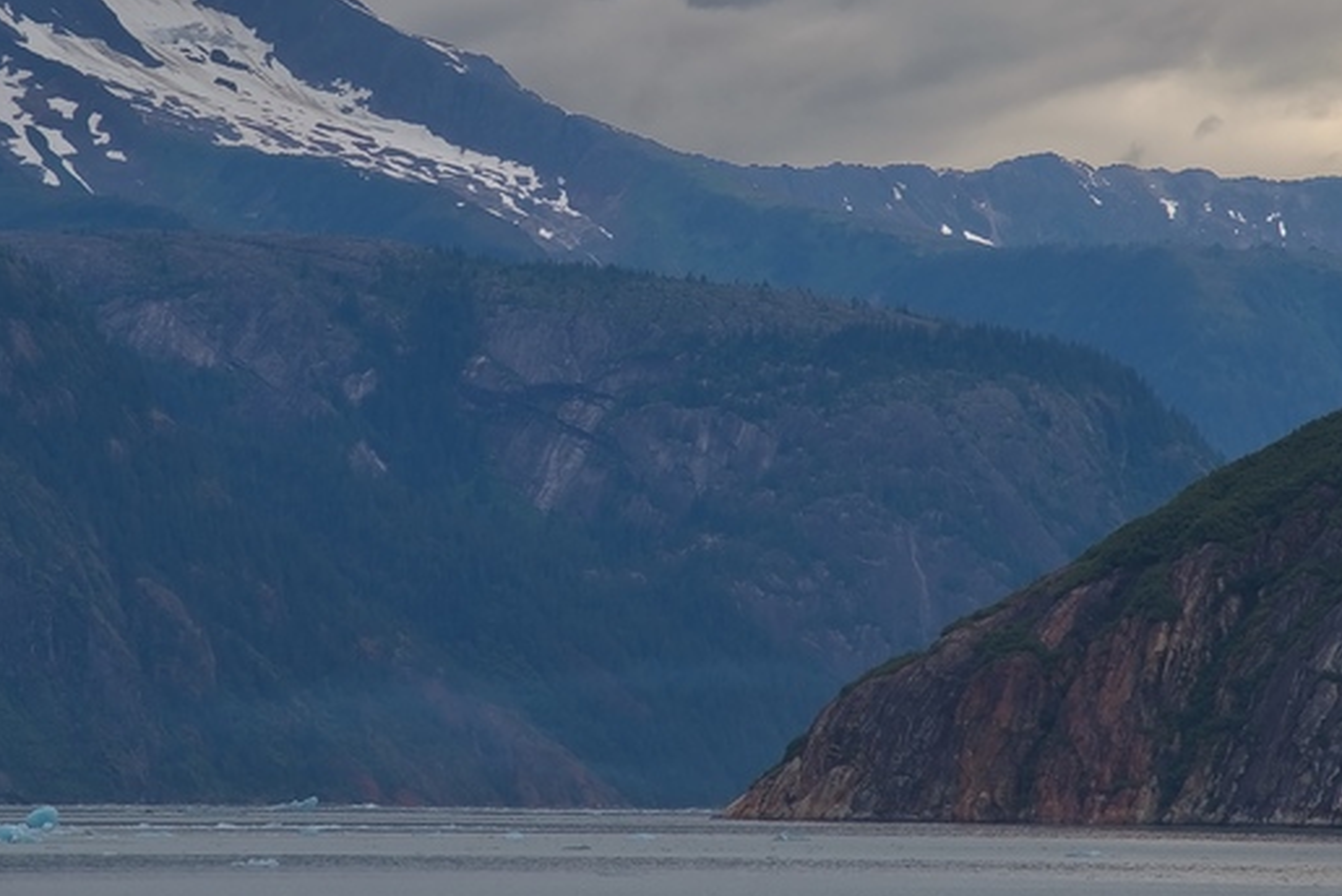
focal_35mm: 298
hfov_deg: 6.9
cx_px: 578
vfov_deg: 4.6
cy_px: 169
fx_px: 11115
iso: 100
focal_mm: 120
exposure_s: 1/250
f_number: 5
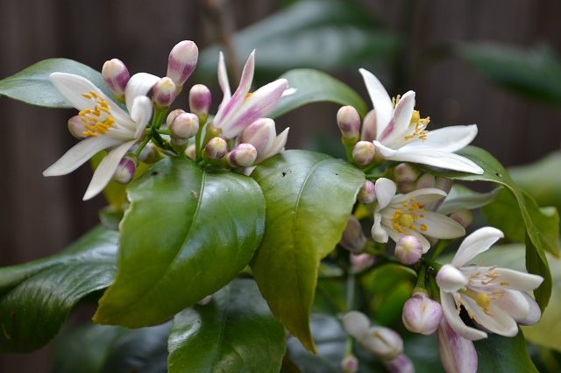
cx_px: 280
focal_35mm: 66
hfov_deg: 30.5
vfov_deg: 20.6
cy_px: 186
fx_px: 1028
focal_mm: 44
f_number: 5.3
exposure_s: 1/80
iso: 400
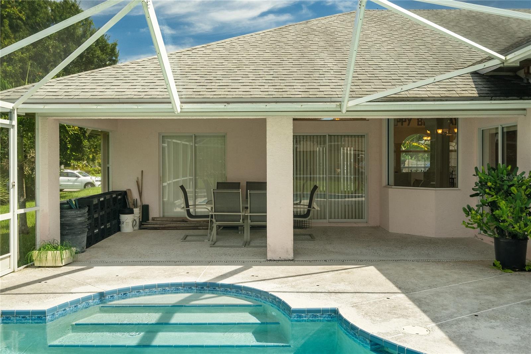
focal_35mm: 32
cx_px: 266
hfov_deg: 58.7
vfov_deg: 41.1
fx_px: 472
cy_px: 177
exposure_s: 1/640
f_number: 8
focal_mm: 32
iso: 2000
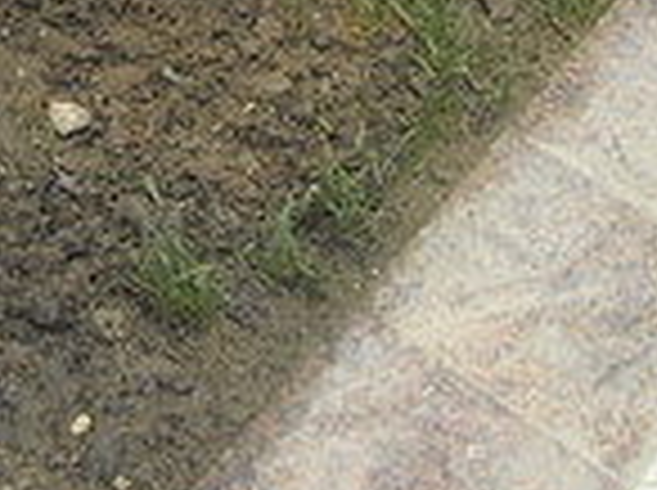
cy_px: -490
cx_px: -387
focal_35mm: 144
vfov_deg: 9.6
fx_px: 2729
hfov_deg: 12.9
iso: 64
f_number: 2.8
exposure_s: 1/296
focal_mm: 5.7
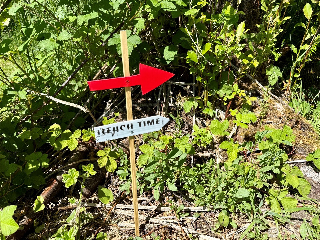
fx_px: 222
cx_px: 160
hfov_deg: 71.6
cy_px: 120
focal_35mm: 24
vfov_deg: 56.8
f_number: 1.78
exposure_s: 1/2801
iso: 80
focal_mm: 6.76
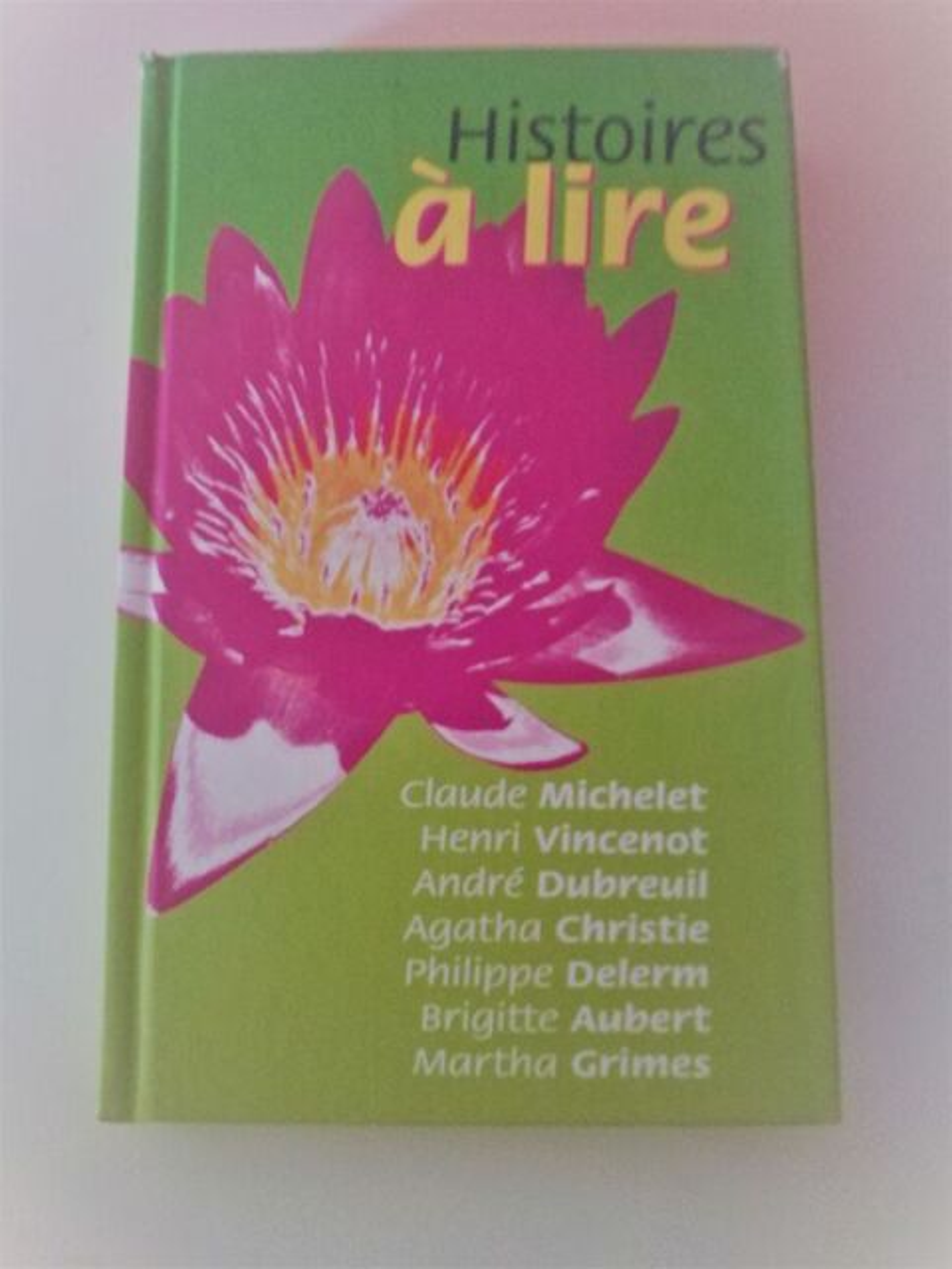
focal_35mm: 27
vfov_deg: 65.3
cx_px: 476
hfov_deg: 51.4
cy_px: 634
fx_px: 990
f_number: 2.2
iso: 3200
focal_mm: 4.5
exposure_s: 1/17.1
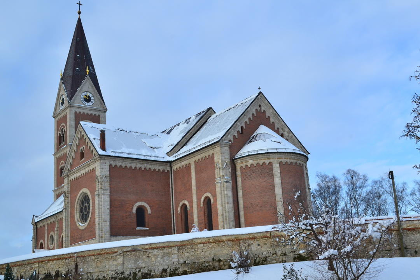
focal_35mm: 45
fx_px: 525
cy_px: 140
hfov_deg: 43.6
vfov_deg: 29.9
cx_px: 210
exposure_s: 1/320
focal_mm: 30
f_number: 10
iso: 400
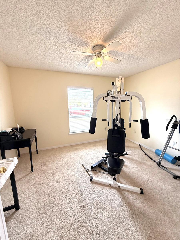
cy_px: 120
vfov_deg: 102.1
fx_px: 97
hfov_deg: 85.7
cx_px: 90
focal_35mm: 14
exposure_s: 1/120
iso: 64
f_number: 2.2
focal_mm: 2.22
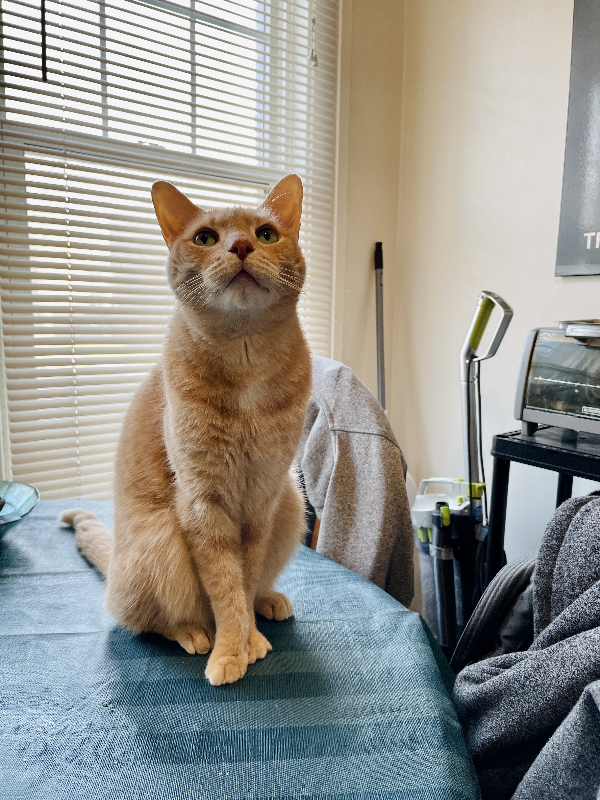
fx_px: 601
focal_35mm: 26
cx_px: 300
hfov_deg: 53.1
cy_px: 400
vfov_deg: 67.3
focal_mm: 4.2
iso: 80
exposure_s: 1/120
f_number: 1.6
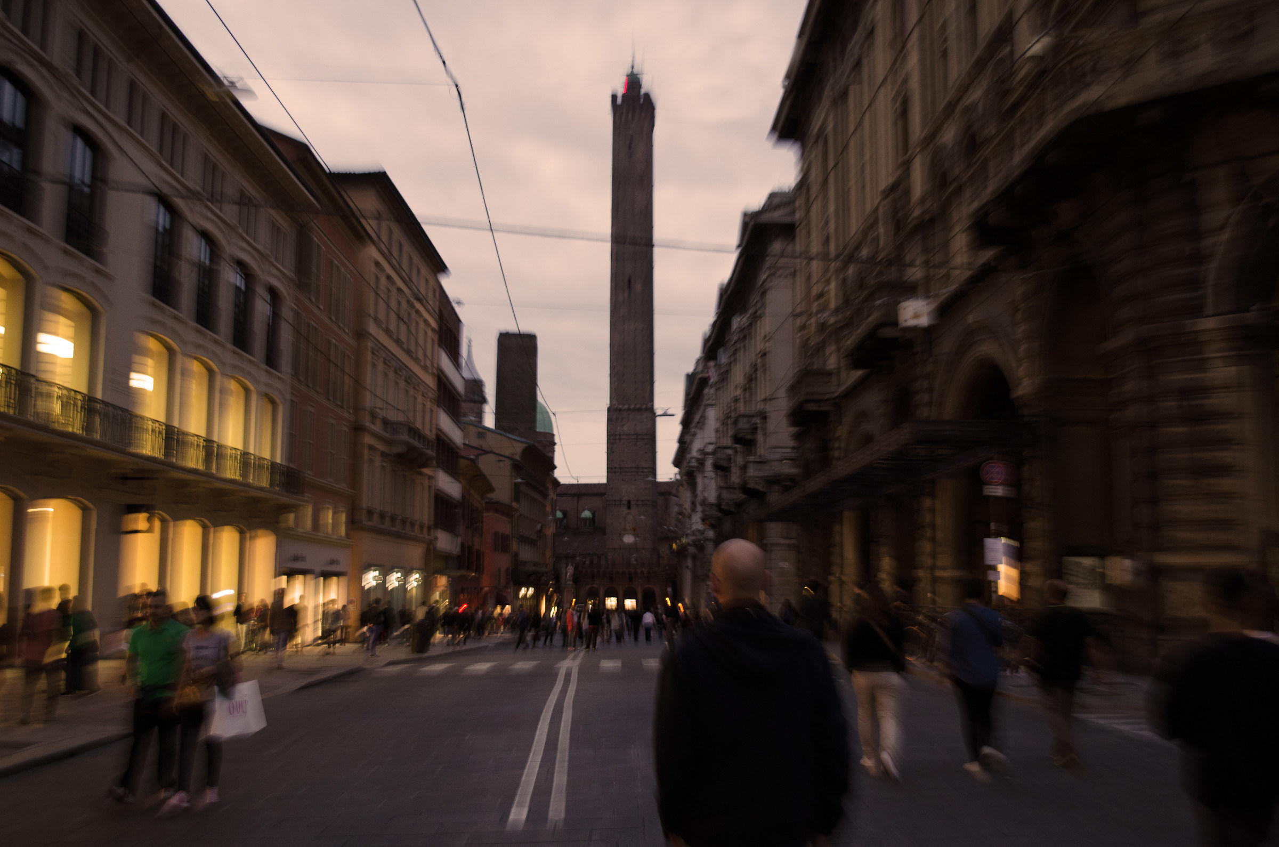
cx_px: 640
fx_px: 1489
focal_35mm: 42
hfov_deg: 46.5
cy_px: 424
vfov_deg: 31.7
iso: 640
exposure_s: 1/15
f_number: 4.5
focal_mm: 28
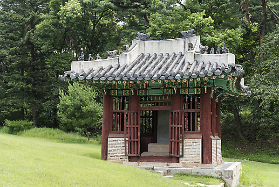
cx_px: 140
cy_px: 94
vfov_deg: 24.6
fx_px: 426
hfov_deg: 36.2
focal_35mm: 55
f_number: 4
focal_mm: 55
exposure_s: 1/500
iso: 400
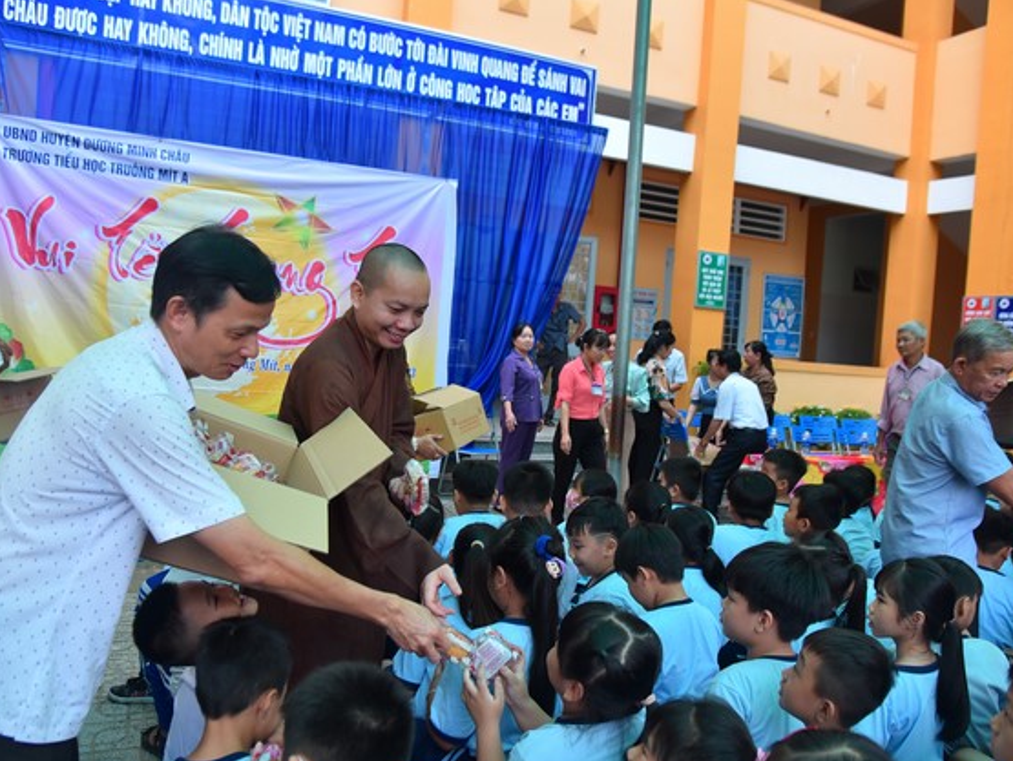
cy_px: 388
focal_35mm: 27
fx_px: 791
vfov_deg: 51.4
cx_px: 513
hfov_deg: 65.3
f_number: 5
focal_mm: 24
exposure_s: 1/200
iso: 320
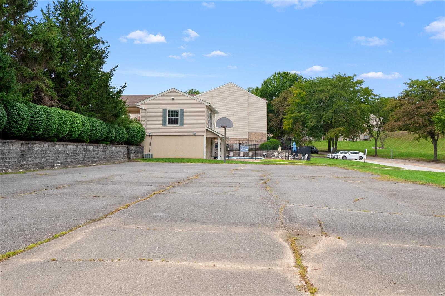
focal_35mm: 36
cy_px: 148
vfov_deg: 36.9
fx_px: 445
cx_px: 222
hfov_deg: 53.1
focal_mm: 18
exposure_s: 1/400
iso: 400
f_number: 8
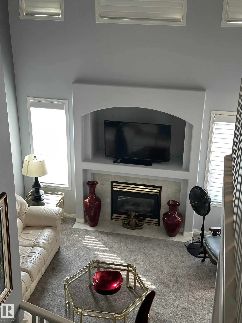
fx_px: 447
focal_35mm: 48
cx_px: 121
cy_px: 162
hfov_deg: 30.3
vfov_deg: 39.7
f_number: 1.78
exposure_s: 1/60
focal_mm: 6.86
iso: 100
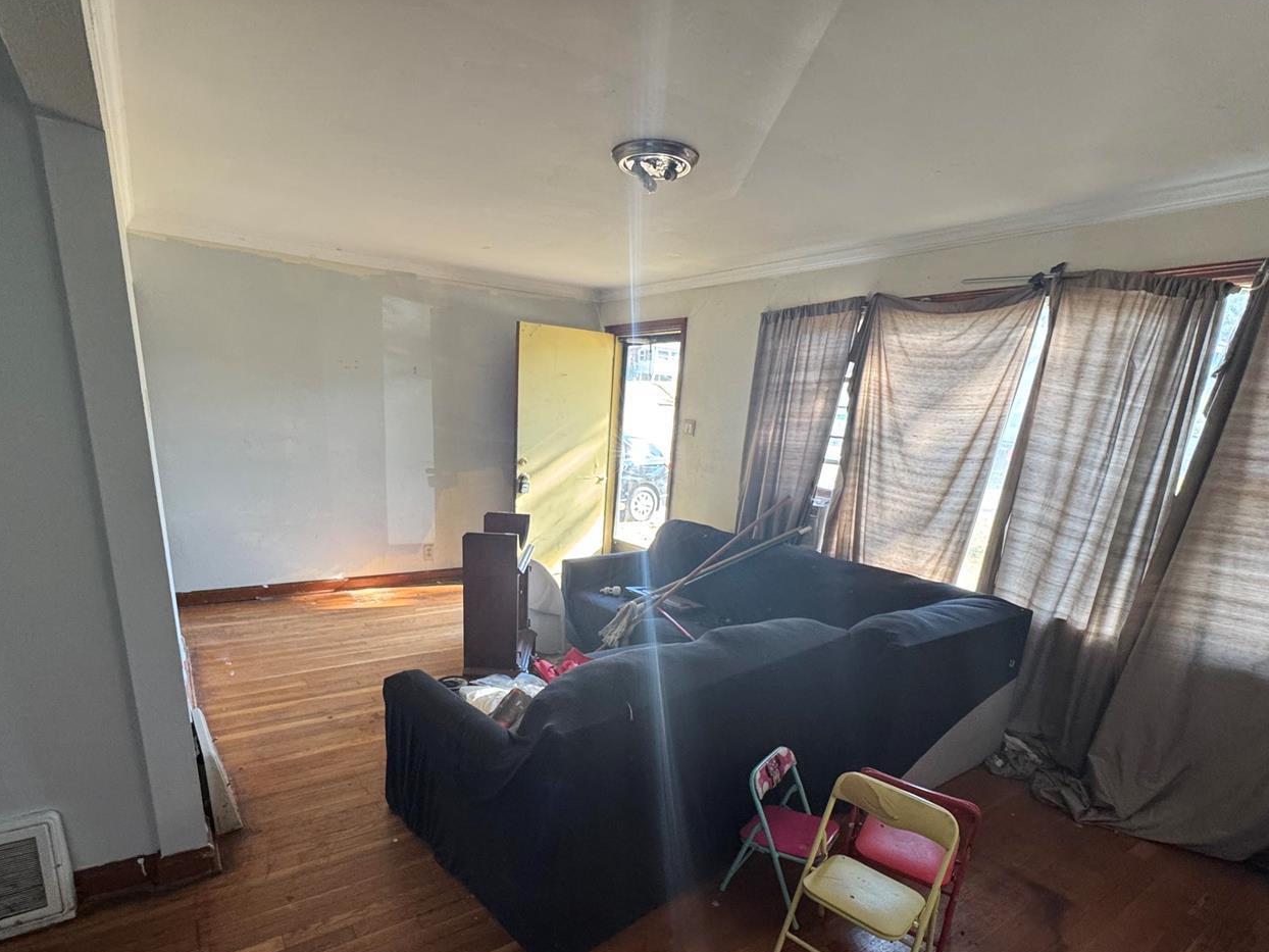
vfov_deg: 70.3
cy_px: 600
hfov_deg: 87.7
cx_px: 600
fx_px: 660
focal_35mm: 18
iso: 250
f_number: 2.2
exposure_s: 1/99
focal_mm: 2.22
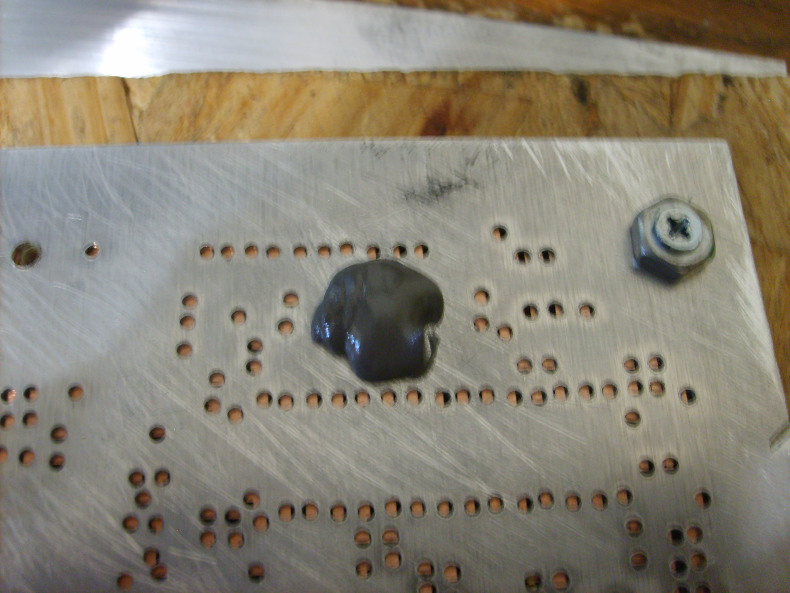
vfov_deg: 40.7
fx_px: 799
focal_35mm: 35
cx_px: 395
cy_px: 296
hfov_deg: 52.6
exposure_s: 1/3
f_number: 2.8
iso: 140
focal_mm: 5.8
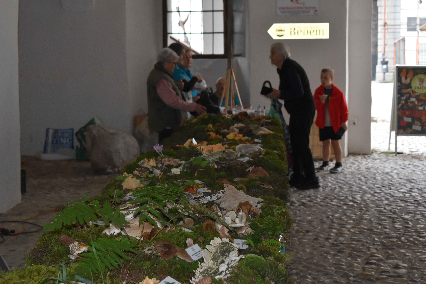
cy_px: 142
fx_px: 976
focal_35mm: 82
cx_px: 213
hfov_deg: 24.6
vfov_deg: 16.6
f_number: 5.6
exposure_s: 1/100
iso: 1600
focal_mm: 55
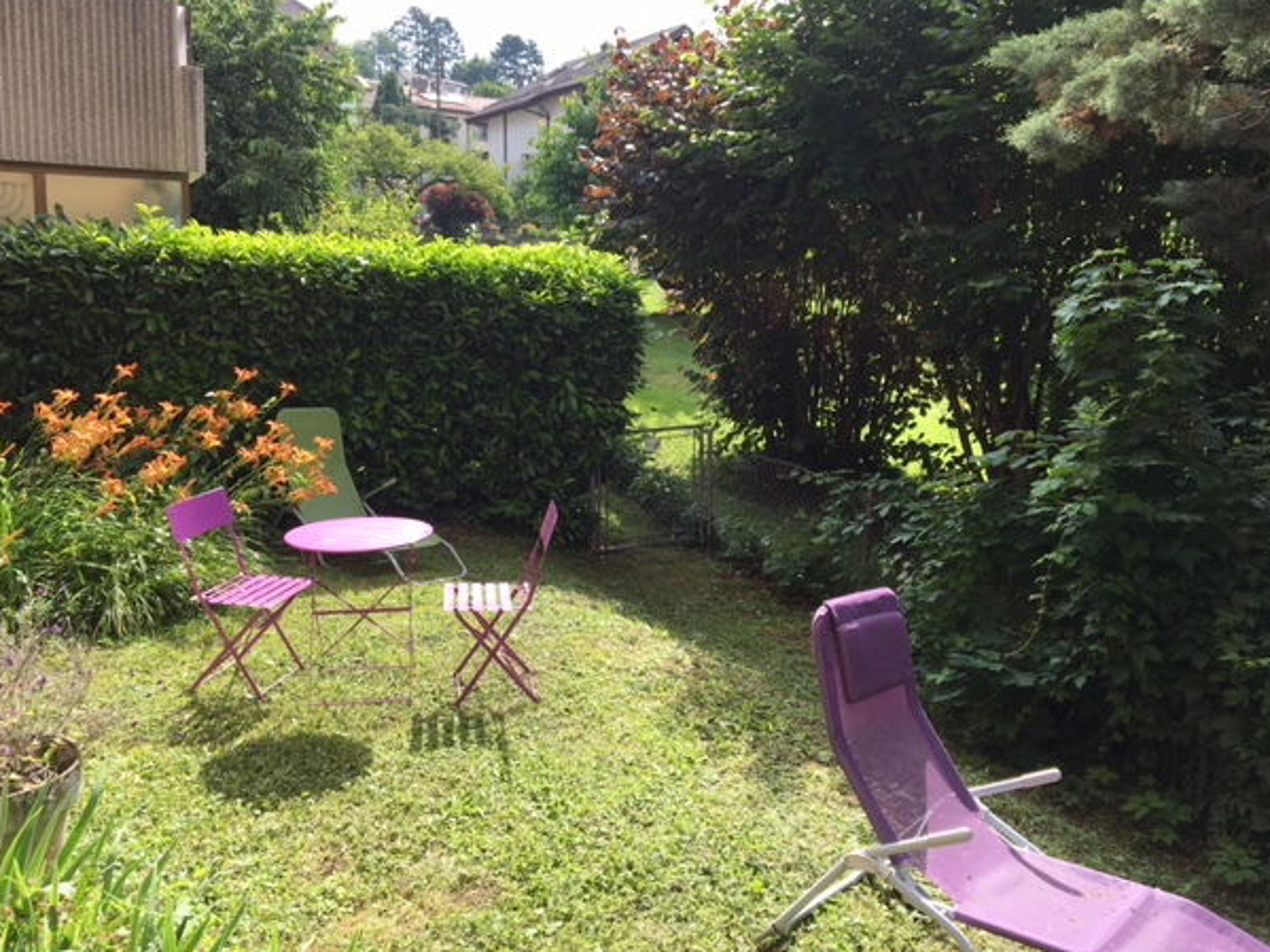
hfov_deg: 58.3
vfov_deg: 45.4
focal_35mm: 31
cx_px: 606
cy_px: 449
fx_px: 1137
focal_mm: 4.15
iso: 25
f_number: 2.2
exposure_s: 1/523
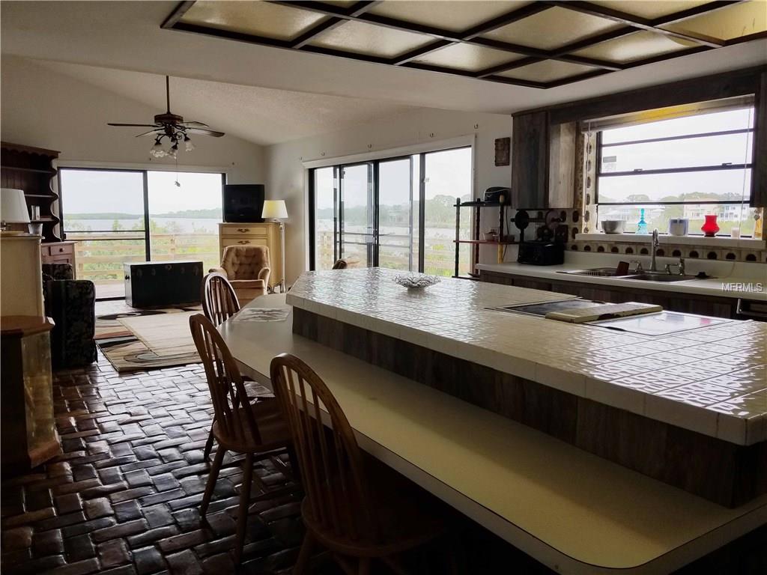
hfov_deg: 67.3
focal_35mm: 26
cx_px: 384
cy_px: 288
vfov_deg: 53.1
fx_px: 576
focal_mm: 4.25
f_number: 1.7
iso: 50
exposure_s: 1/594
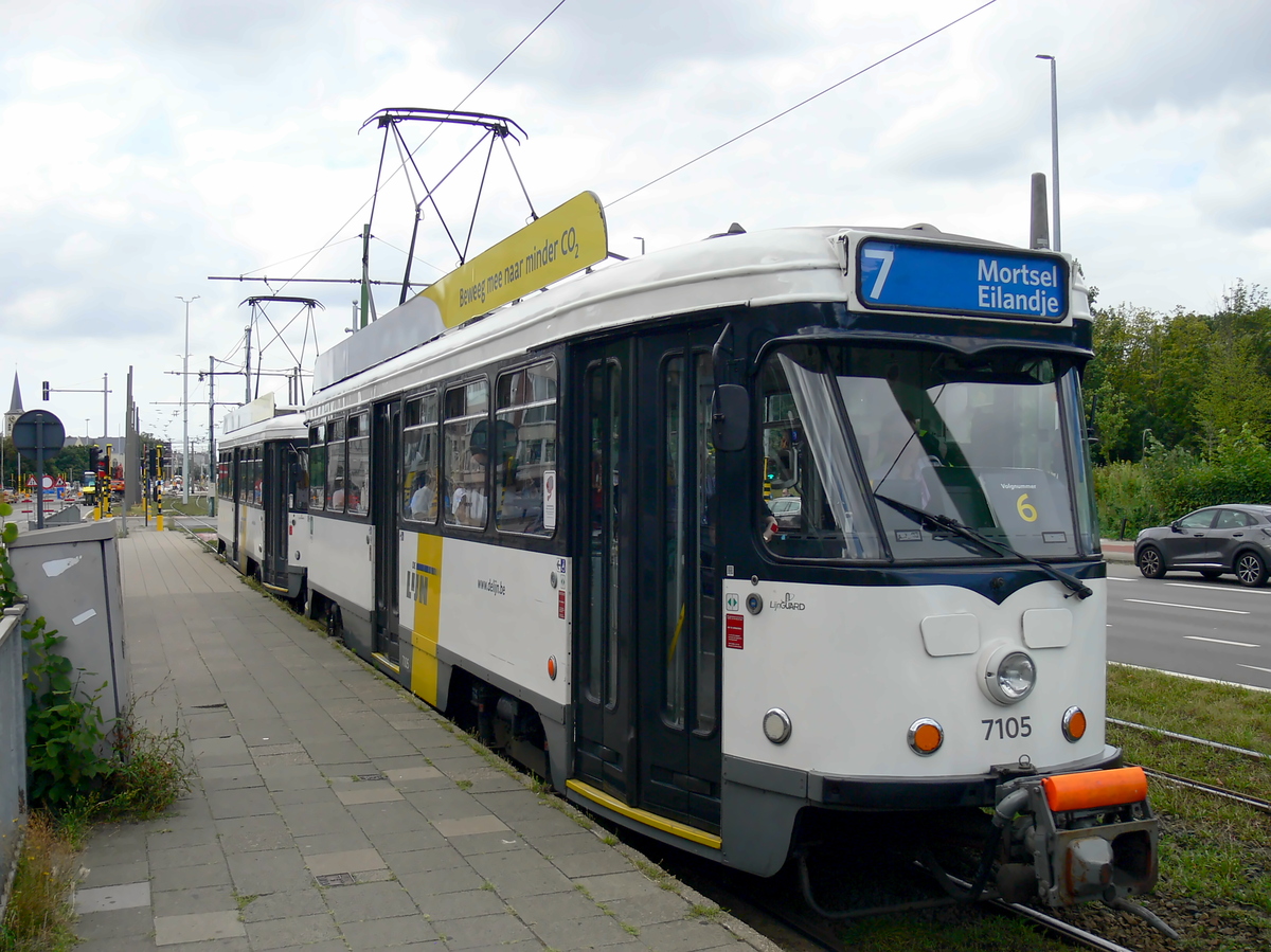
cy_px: 476
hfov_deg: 50.2
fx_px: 1358
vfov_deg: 38.6
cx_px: 636
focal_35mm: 37
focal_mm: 7.7
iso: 80
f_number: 2.8
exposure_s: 1/800
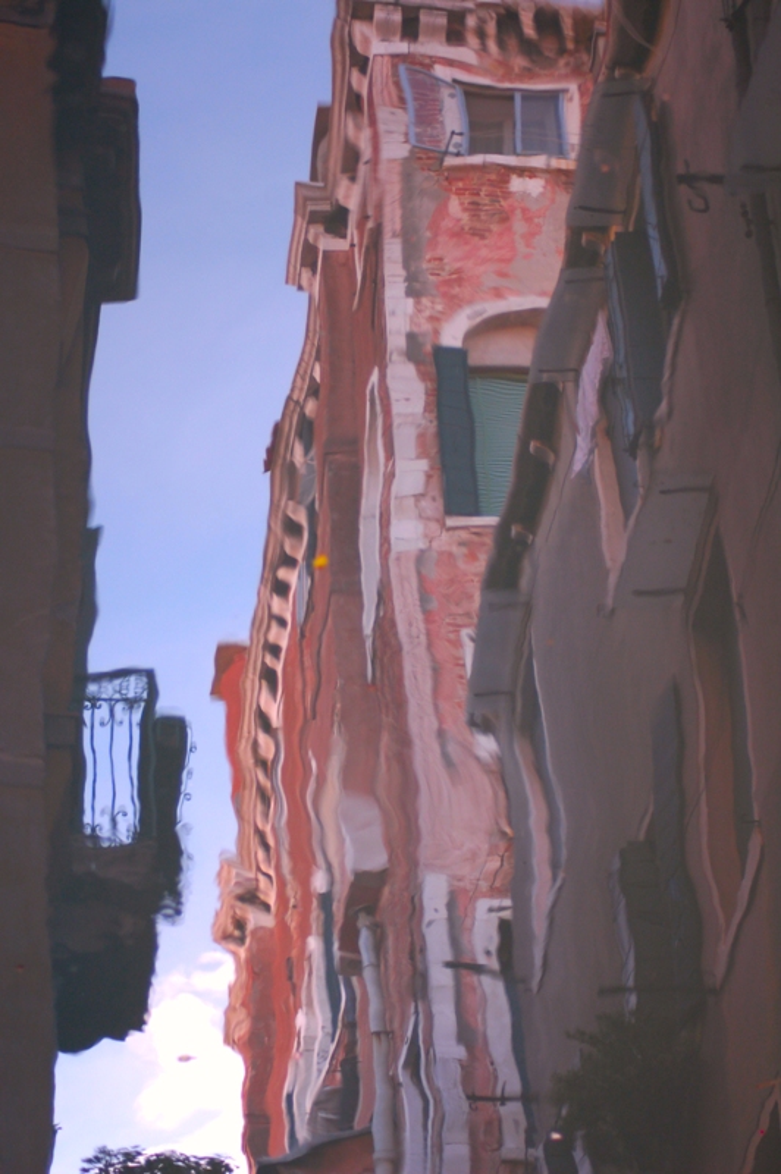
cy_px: 587
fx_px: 3423
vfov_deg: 19.5
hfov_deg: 13.0
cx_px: 390
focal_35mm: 105
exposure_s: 1/20
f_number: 4
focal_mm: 70
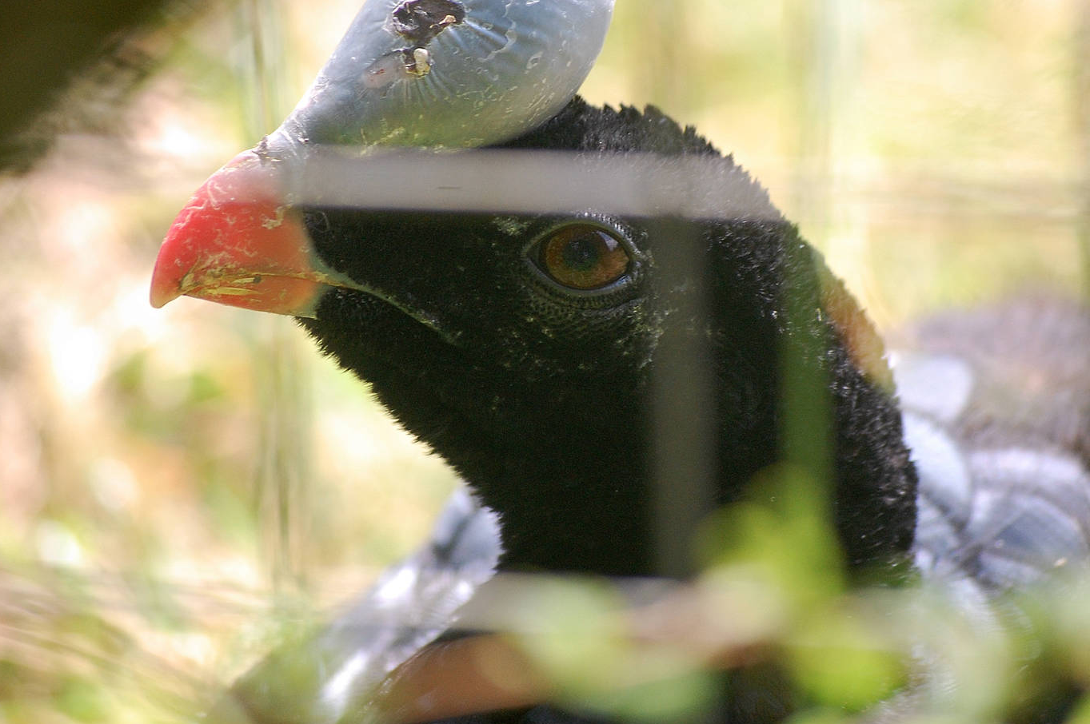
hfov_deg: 7.1
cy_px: 303
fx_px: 8790
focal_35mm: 291
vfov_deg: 4.7
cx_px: 533
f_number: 5.3
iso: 800
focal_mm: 165
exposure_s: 1/400
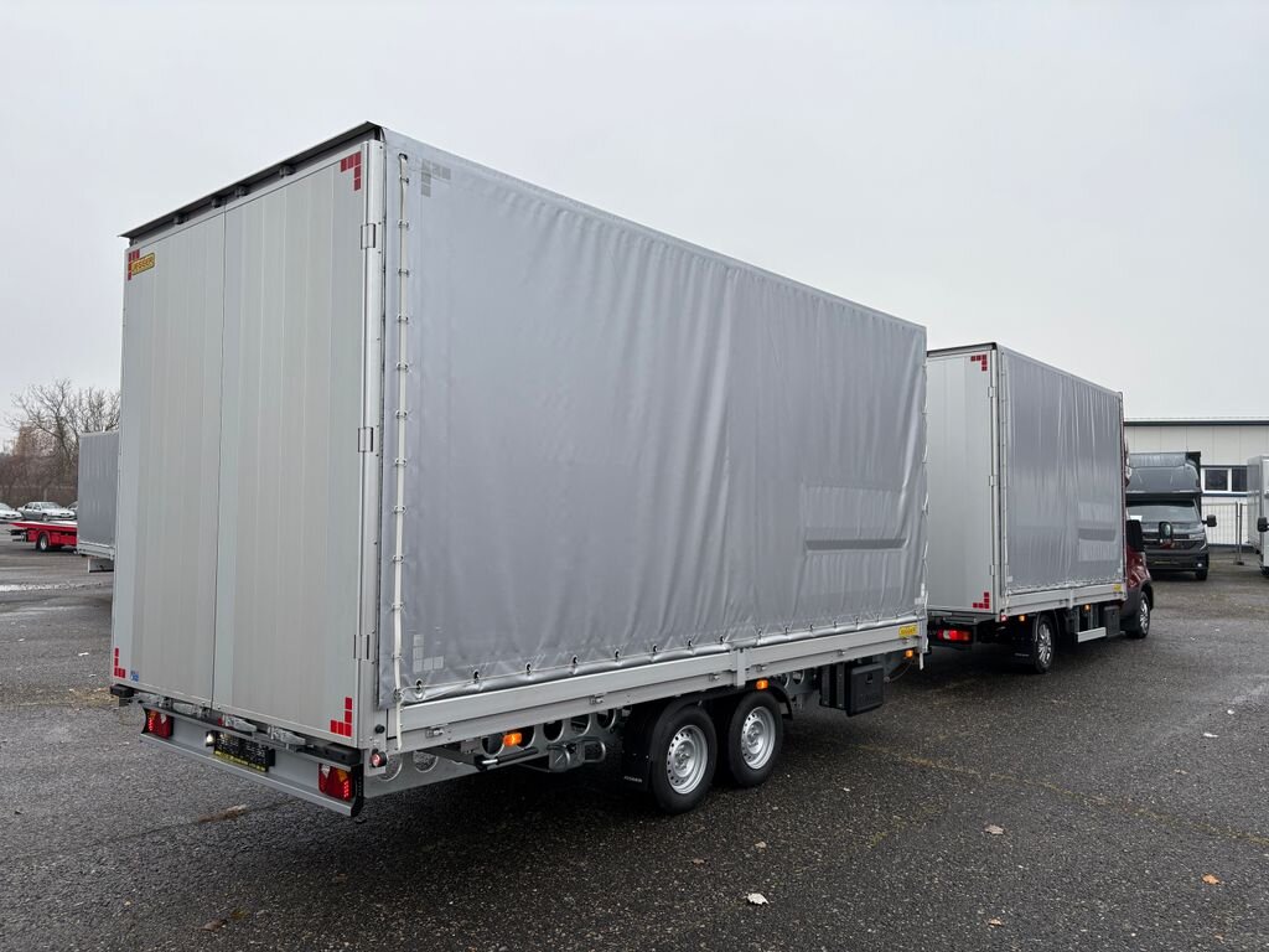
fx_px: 953
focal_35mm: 26
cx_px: 634
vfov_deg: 53.1
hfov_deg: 67.3
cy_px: 476
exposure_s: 1/472
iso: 50
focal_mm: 5.96
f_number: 1.6
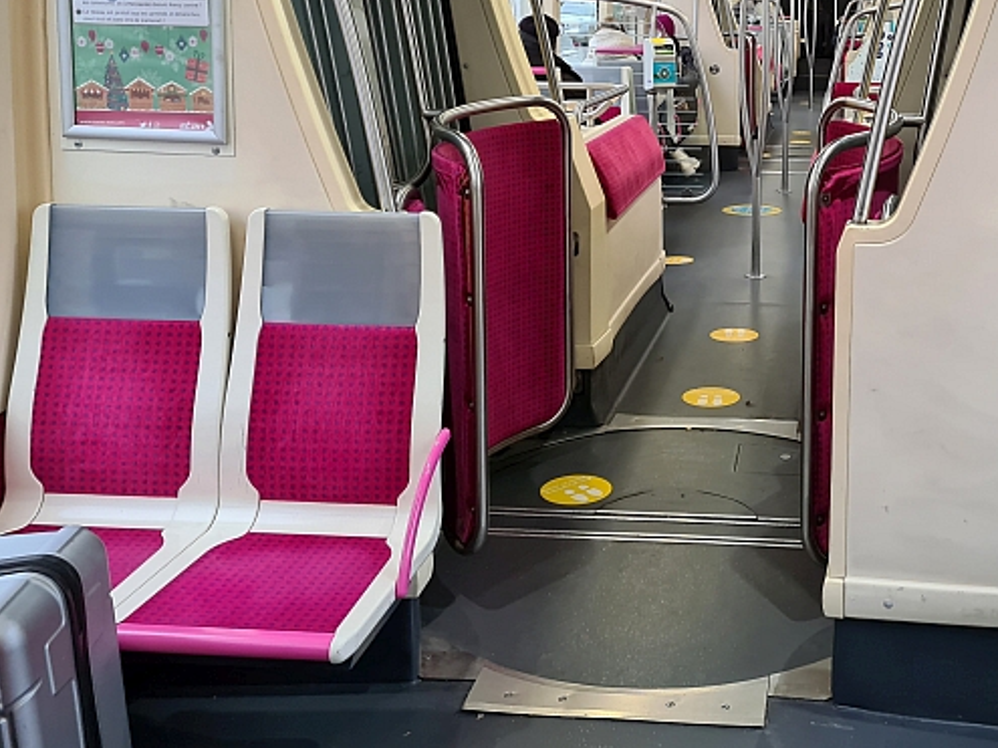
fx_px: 1211
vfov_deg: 33.4
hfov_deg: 43.5
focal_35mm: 42
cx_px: 734
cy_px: 155
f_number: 1.8
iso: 100
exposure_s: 1/50
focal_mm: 5.4
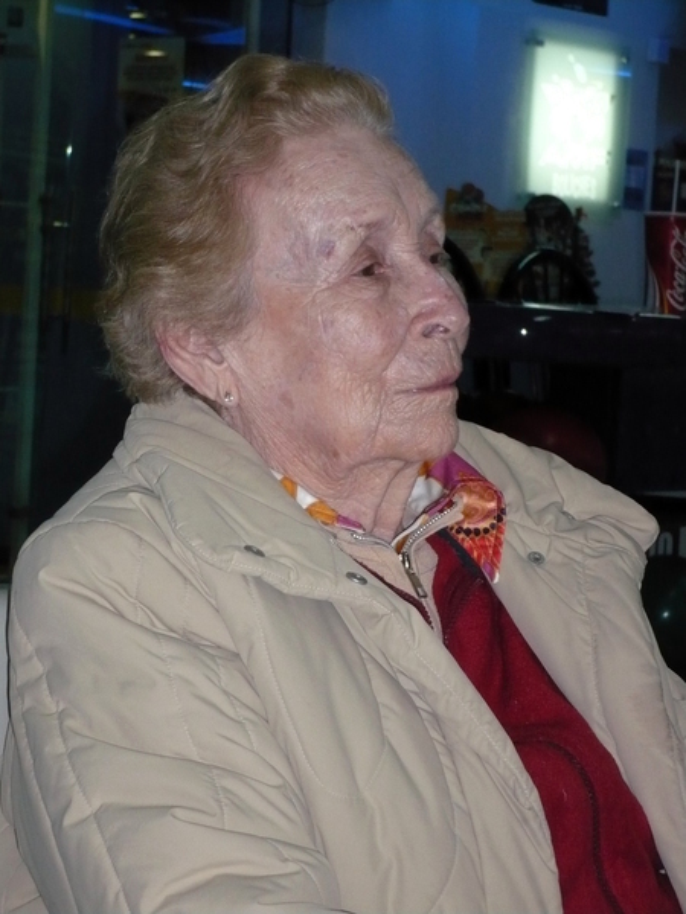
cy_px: 457
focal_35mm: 105
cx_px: 343
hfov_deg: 14.1
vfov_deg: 18.7
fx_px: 2774
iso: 320
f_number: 5
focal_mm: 17.4
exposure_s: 1/30
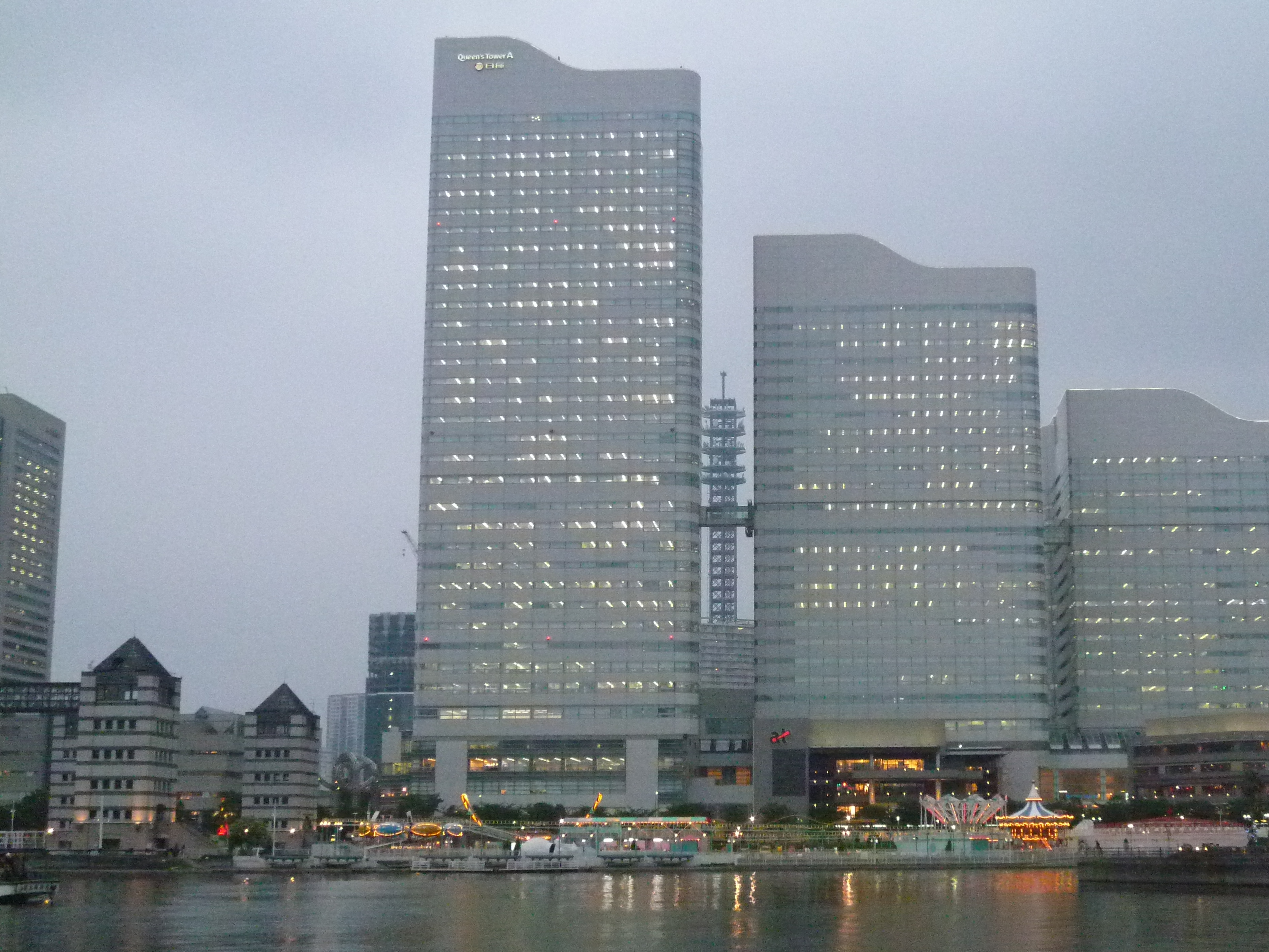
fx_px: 1686
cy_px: 566
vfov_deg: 31.4
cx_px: 773
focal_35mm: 46
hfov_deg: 41.0
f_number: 3.1
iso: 800
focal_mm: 6.5
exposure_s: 1/125
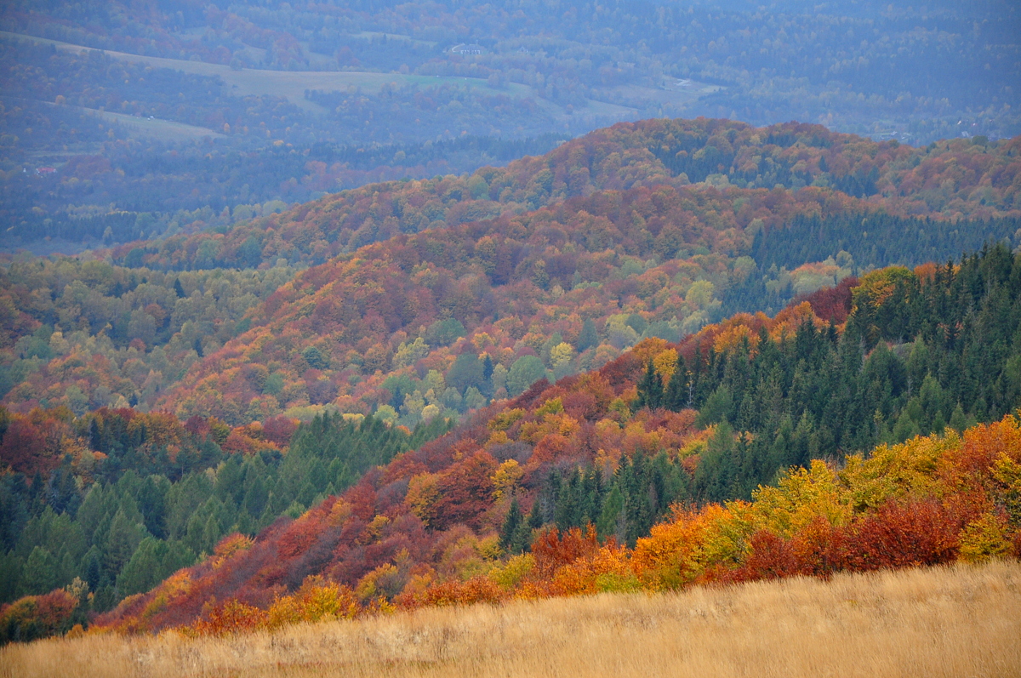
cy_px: 339
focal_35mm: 158
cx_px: 510
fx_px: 4461
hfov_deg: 13.1
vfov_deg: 8.7
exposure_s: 1/200
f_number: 5.6
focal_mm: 105
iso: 400
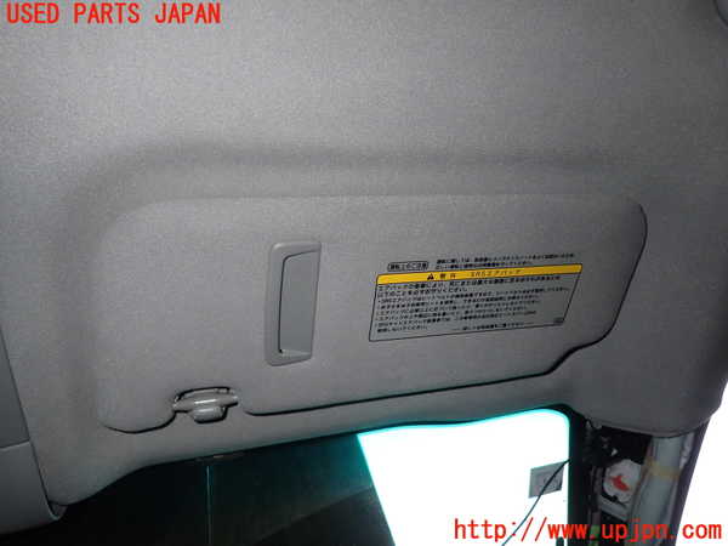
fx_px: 526
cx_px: 364
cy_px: 273
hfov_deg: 69.4
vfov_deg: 54.9
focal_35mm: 25
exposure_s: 1/30
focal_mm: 4.5
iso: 200
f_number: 5.6
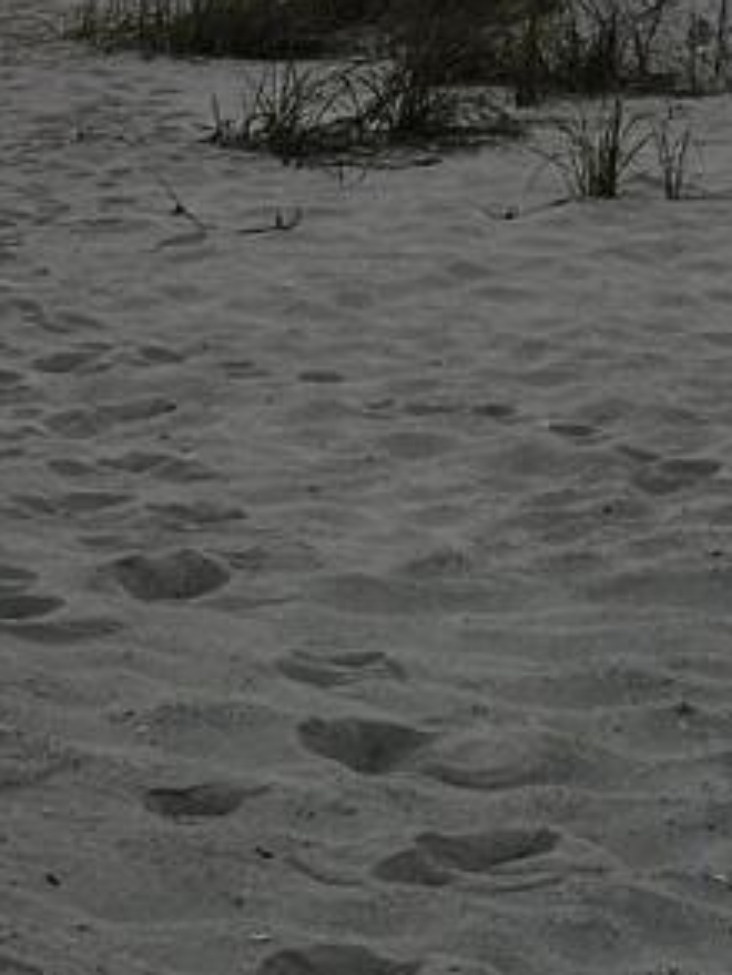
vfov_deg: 11.2
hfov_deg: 9.4
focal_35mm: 157
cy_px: -1052
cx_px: 542
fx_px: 4423
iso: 32
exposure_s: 1/180
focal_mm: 6.3
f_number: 1.7
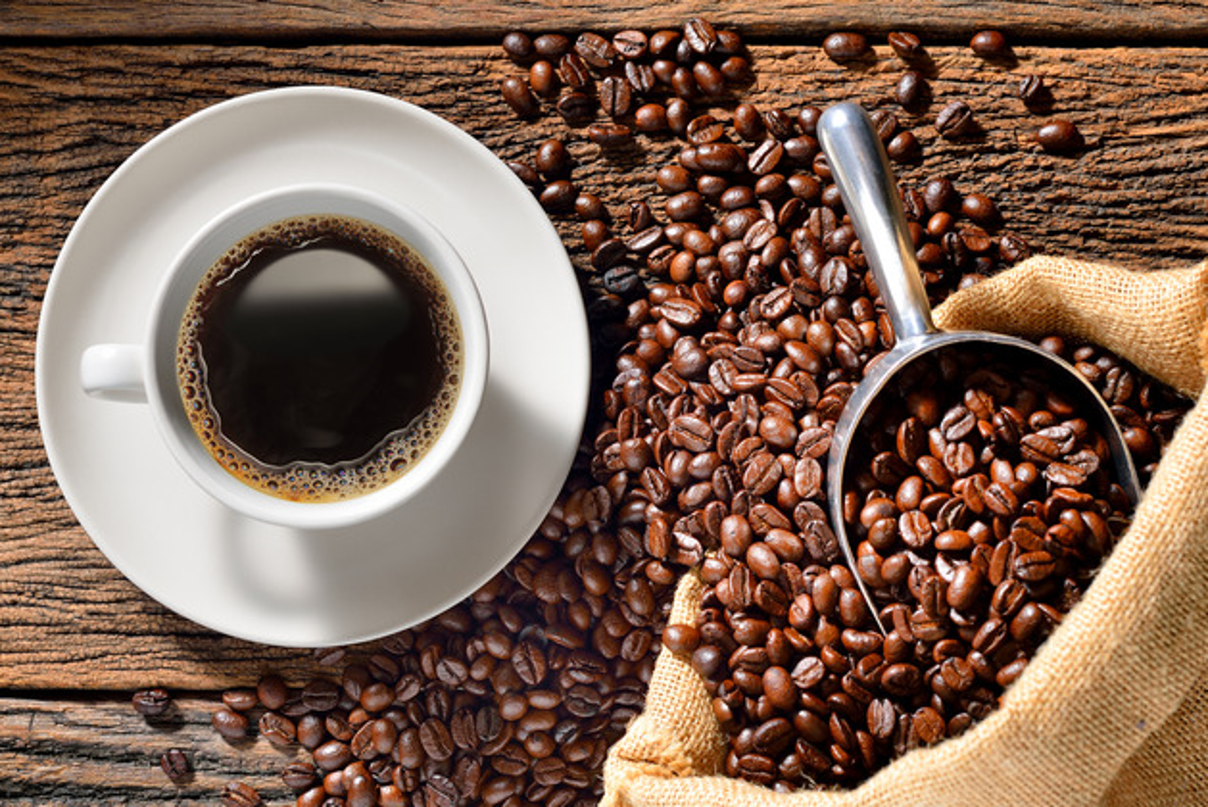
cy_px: 379
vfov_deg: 21.9
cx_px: 624
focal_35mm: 62
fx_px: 2081
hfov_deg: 32.4
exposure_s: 1/125
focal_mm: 50
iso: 100
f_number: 8
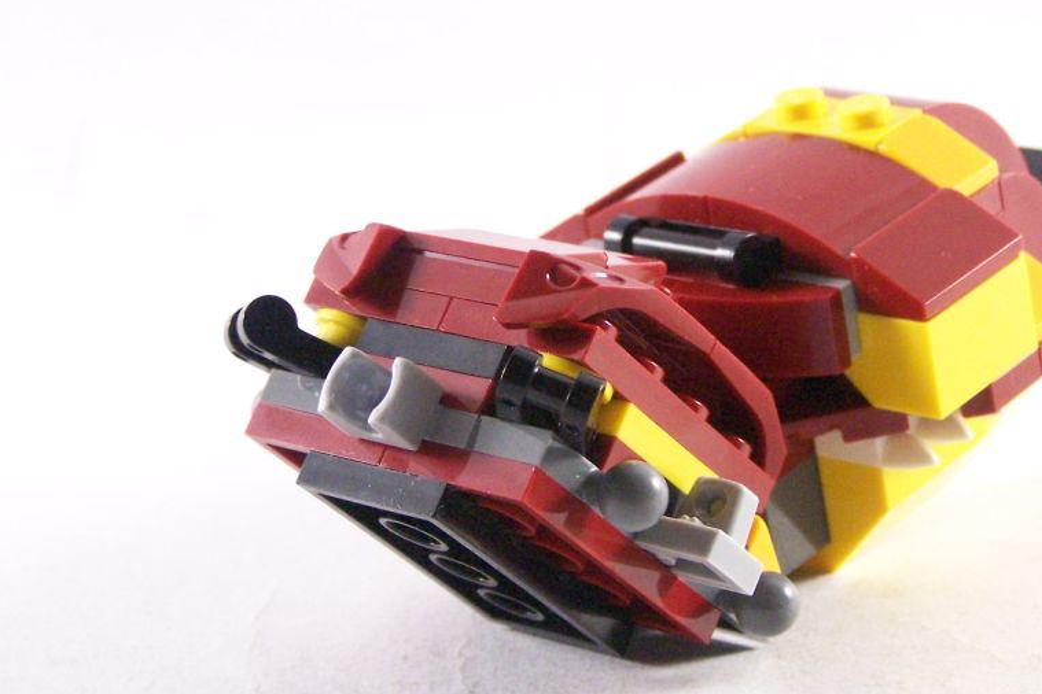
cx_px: 669
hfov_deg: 17.8
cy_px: 300
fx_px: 3328
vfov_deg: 11.9
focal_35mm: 115
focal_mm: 13.7
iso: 400
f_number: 3.2
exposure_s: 1/60
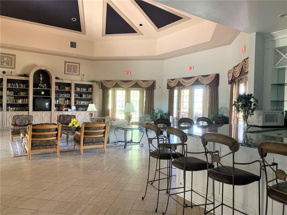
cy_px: 108
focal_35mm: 26
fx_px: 216
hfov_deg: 67.3
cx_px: 144
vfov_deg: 53.1
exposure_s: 1/60
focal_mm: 4.25
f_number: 1.8
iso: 250
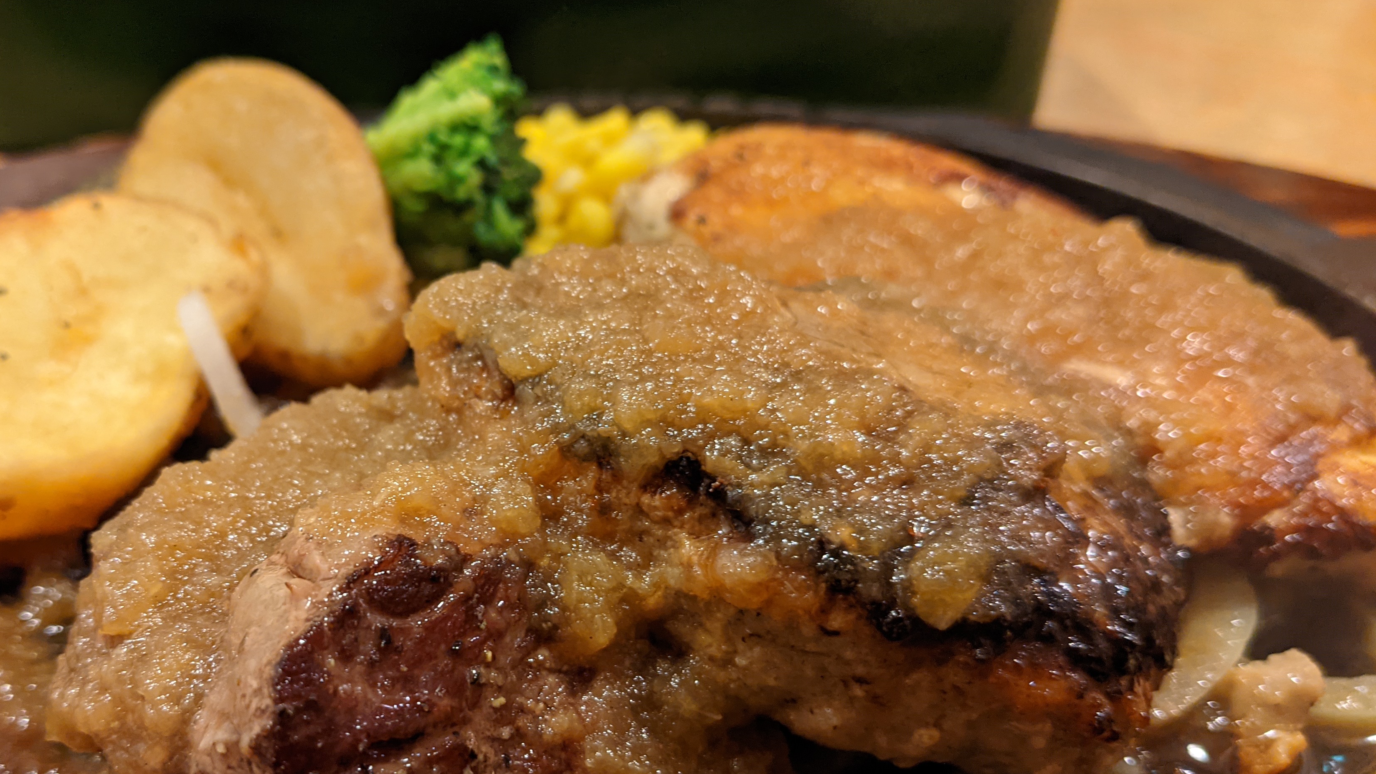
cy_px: 475
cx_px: 540
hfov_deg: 54.8
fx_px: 1313
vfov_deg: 32.7
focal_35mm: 36
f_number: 1.73
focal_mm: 4.38
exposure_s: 1/25
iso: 215
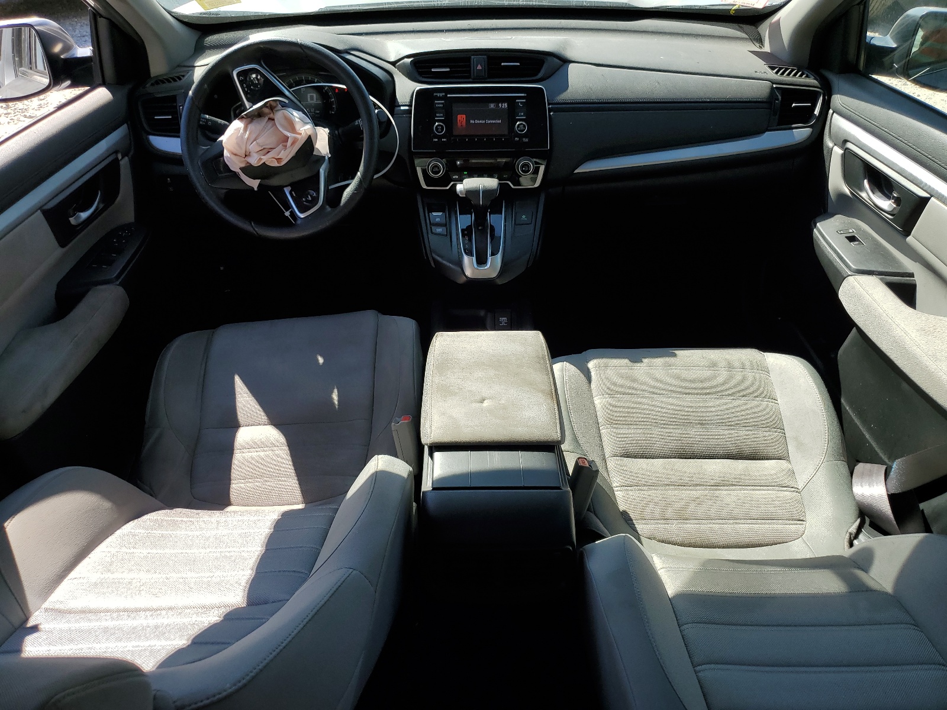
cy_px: 355
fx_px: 711
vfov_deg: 53.1
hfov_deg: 67.3
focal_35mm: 26
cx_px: 474
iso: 50
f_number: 1.5
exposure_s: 1/1000
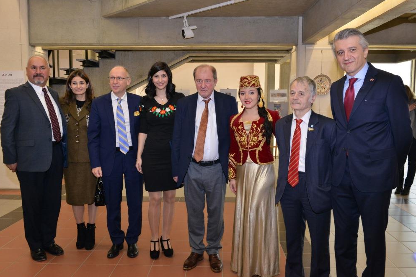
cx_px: 210
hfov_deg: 57.2
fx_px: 381
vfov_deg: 40.0
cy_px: 142
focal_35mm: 33
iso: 1250
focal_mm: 32
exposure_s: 1/100
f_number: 6.3
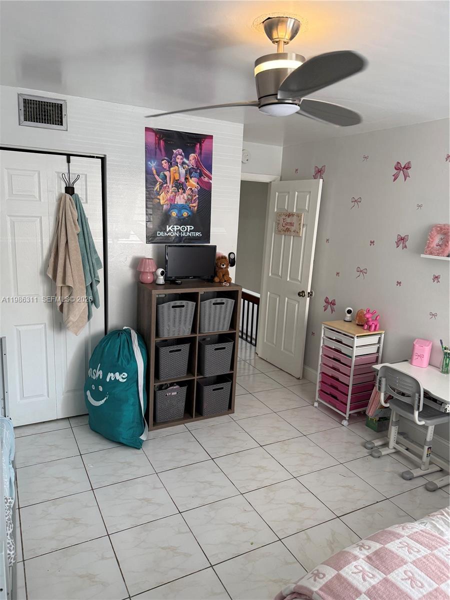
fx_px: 416
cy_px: 300
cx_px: 225
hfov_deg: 56.8
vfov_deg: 71.6
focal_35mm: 24
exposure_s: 1/120
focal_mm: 6.76
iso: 200
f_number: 1.78
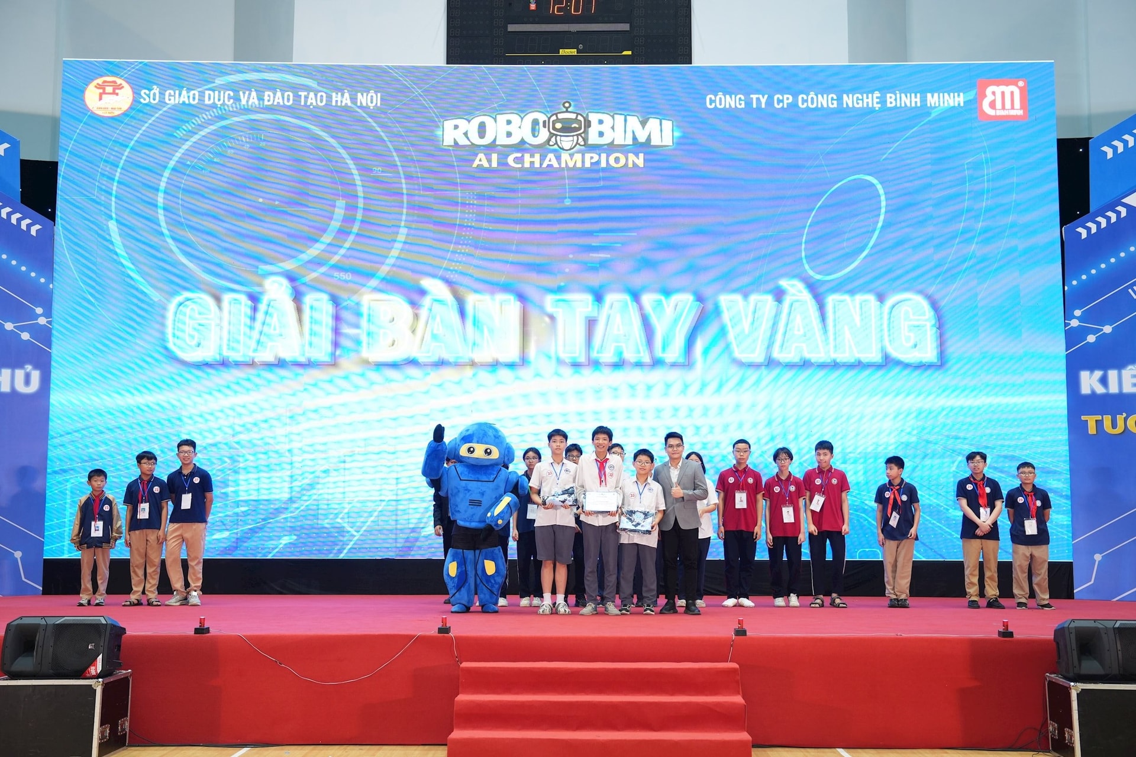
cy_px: 378
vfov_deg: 34.2
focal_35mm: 39
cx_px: 568
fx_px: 1231
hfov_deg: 49.6
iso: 800
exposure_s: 1/100
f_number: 4.5
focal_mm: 39
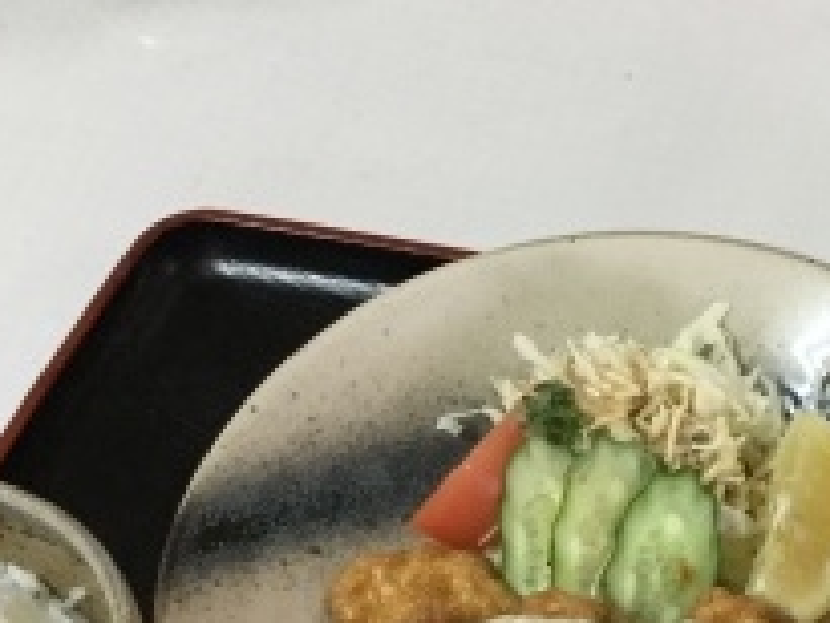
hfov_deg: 25.5
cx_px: 741
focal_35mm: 74
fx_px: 1775
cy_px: 702
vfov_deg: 19.0
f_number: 2.4
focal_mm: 3.3
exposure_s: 1/30
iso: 160
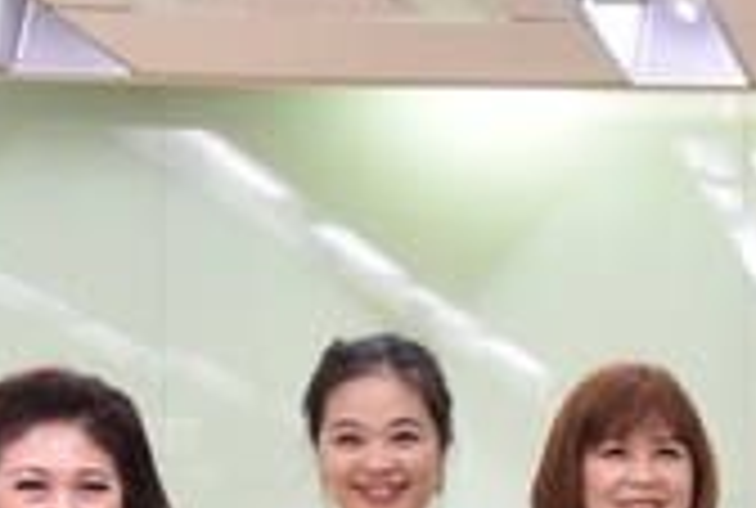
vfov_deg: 7.4
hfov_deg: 10.9
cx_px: 1022
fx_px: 3874
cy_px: 773
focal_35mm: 184
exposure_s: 1/100
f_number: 4
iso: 1000
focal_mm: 50
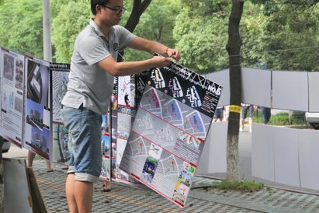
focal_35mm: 92
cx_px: 116
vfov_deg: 14.9
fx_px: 815
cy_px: 96
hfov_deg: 22.1
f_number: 6.3
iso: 400
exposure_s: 1/320
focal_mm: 42
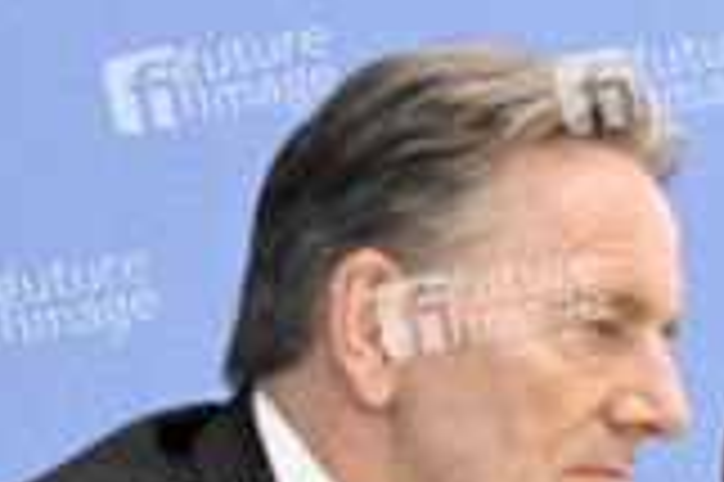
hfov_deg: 6.6
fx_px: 6188
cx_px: 1001
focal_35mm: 308
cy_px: 419
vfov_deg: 4.4
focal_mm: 110
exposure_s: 1/500
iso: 5000
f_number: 7.1
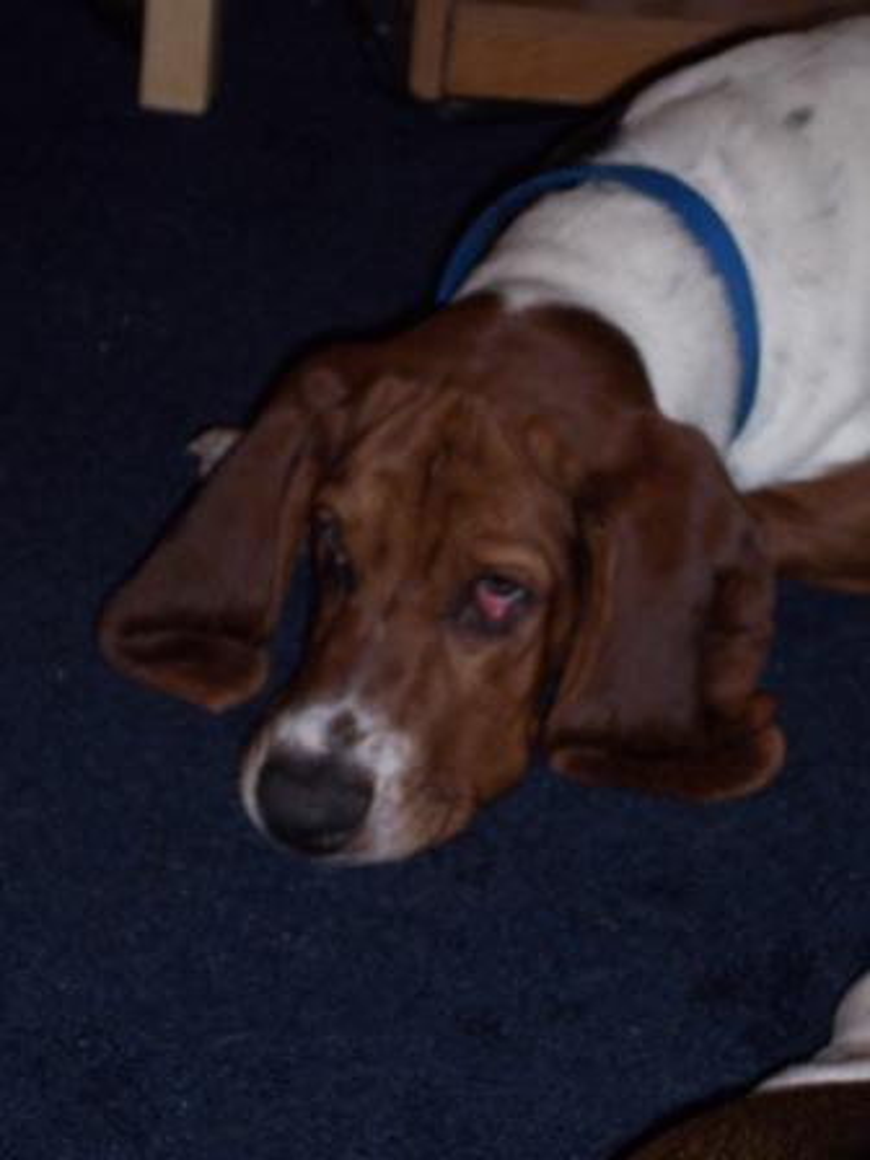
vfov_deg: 17.3
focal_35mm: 114
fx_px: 3820
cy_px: 580
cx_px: 435
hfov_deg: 13.0
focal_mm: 24
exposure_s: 1/90
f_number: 4.8
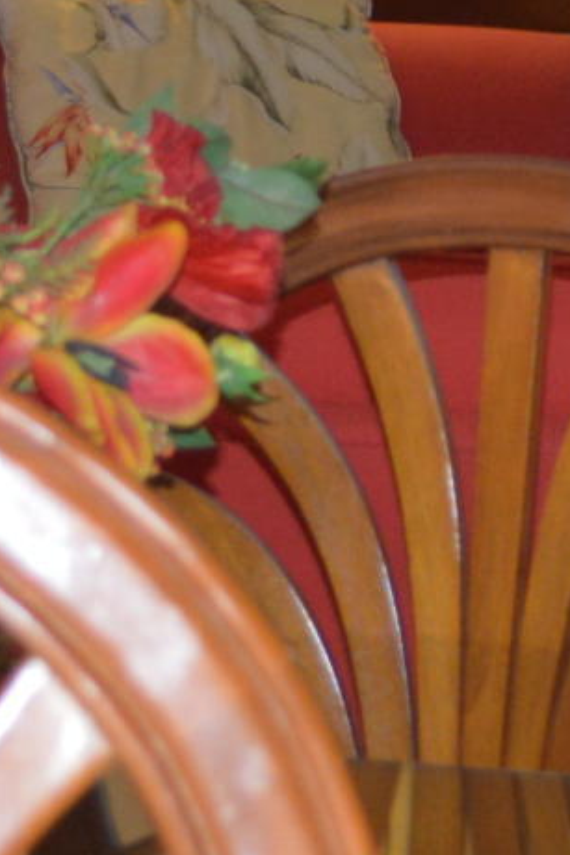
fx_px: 6488
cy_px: -111
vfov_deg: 7.5
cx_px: 726
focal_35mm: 273
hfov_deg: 5.0
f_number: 4.5
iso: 640
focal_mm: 28
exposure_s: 1/30
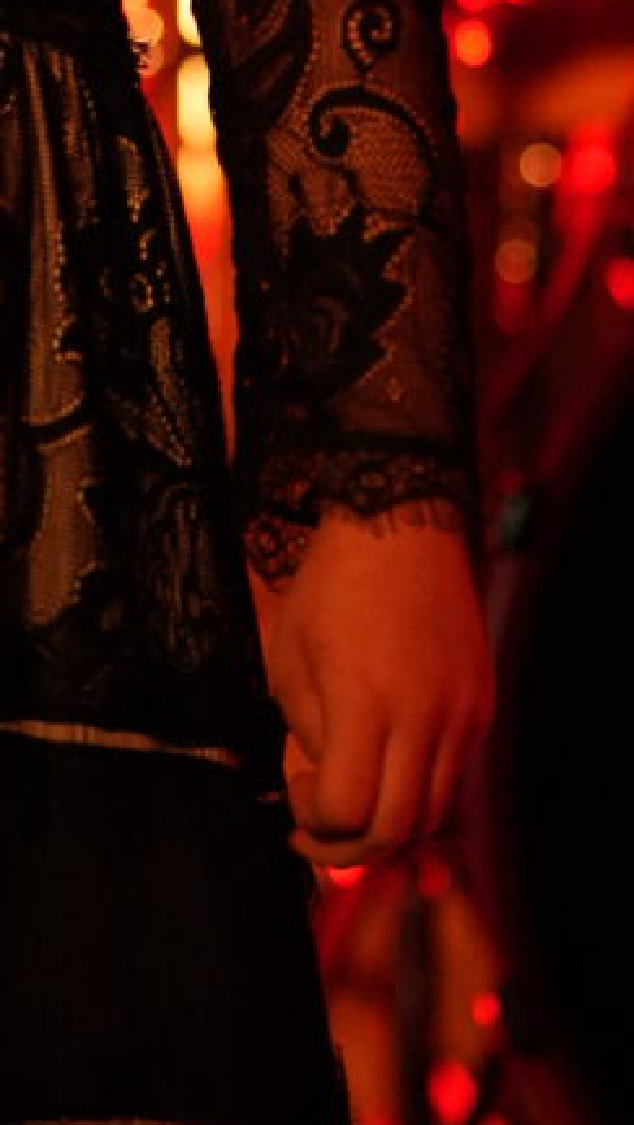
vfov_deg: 6.0
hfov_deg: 3.4
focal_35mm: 355
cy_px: -218
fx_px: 10607
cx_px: -229
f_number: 1.8
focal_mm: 85
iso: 2500
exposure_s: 1/250
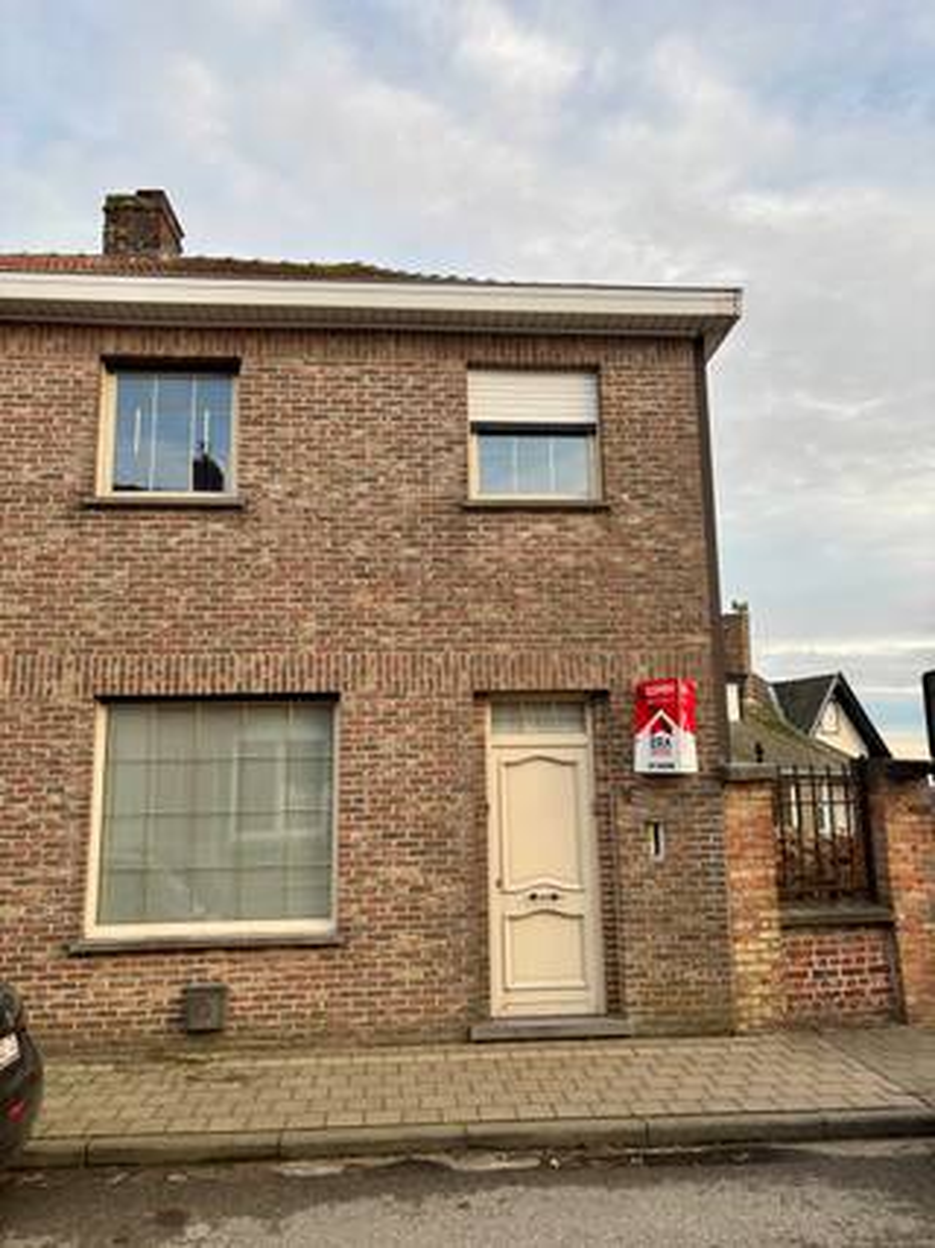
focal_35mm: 26
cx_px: 468
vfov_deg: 67.3
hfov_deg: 53.0
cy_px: 624
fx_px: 937
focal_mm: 5.96
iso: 50
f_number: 1.6
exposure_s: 1/287
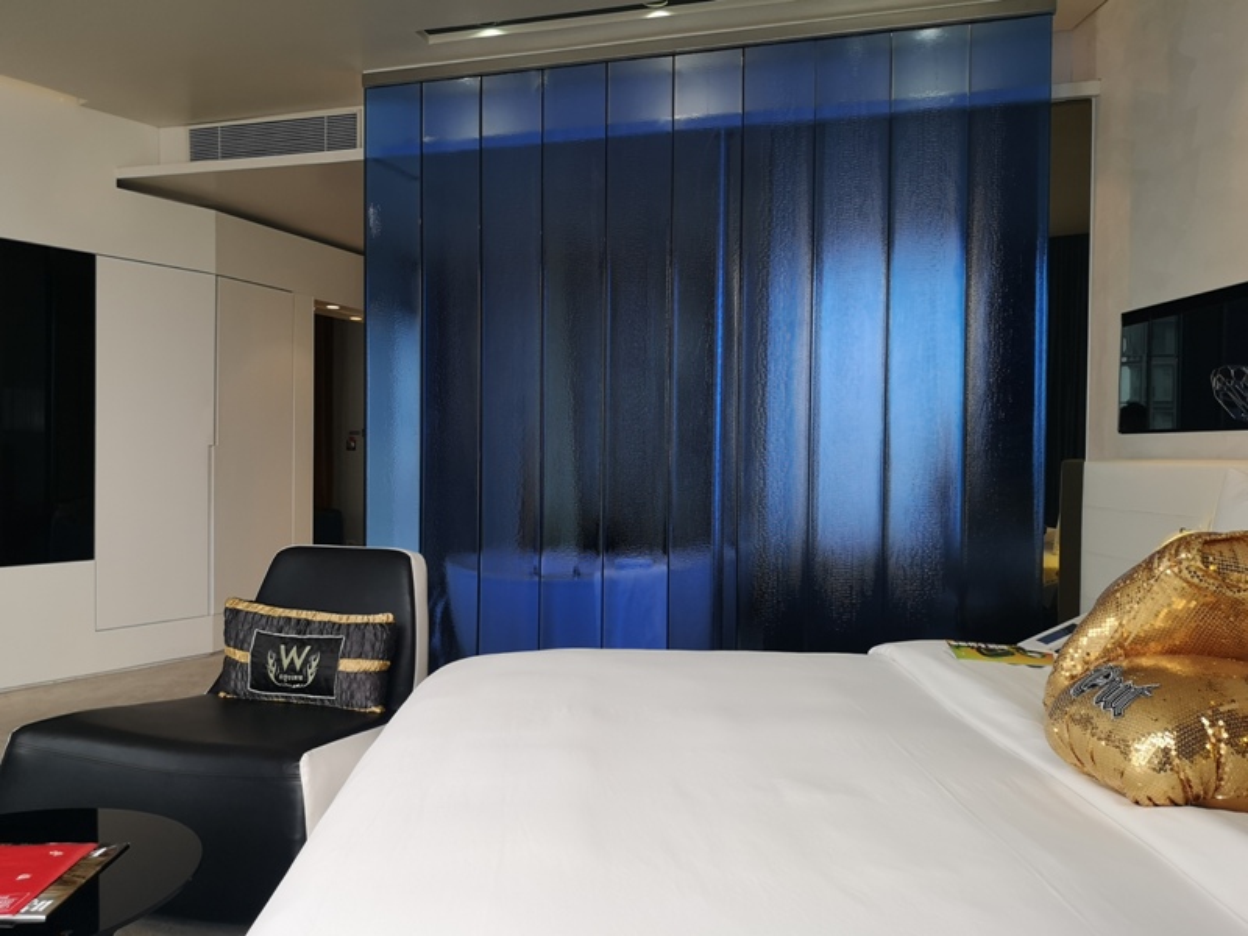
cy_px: 468
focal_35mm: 27
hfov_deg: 65.3
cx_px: 624
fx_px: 973
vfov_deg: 51.4
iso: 50
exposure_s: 1/50
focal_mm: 3.95
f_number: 1.8
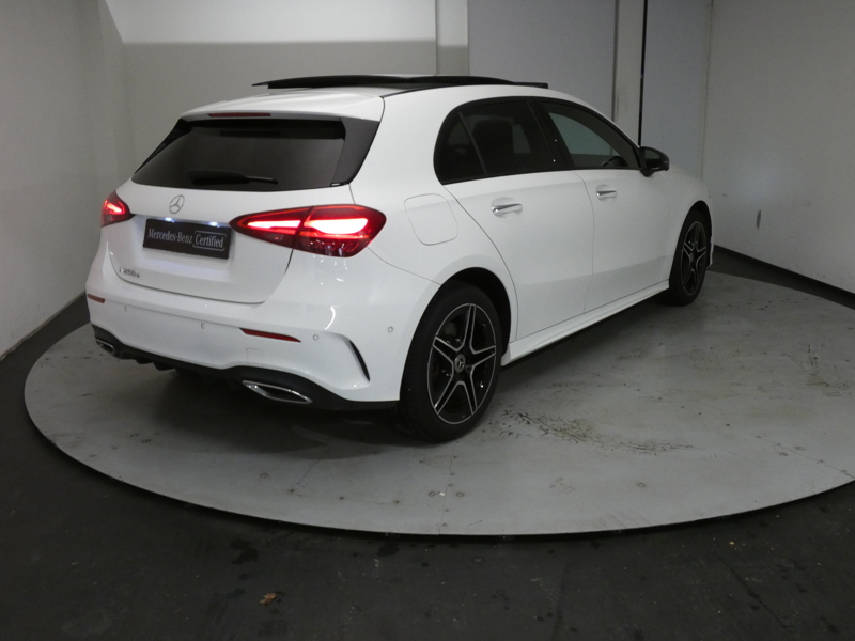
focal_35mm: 32
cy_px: 320
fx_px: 790
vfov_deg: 44.2
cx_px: 428
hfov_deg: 56.8
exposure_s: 1/80
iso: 500
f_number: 3.4
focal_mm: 5.8
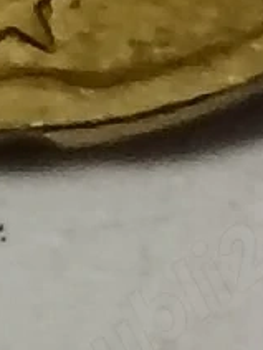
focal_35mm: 542
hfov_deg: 2.7
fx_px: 5491
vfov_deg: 3.6
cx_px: -96
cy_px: -518
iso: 2125
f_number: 1.9
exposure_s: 1/25.1
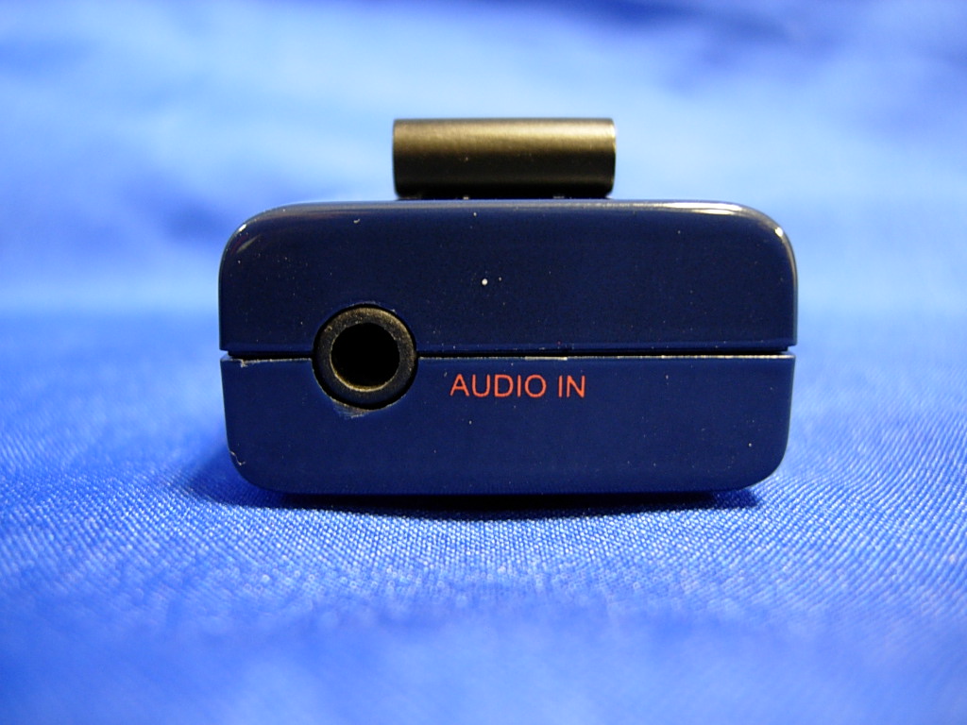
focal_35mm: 36
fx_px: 1006
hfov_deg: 51.4
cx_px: 484
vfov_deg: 39.7
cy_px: 362
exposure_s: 1/4
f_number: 2.7
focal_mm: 7.5
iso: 145
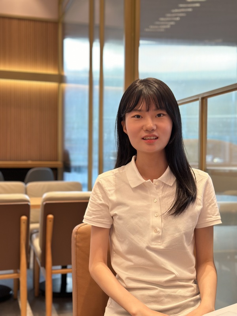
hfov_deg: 30.3
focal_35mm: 48
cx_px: 118
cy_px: 158
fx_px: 438
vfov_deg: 39.7
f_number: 1.78
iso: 125
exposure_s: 1/120
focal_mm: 6.86
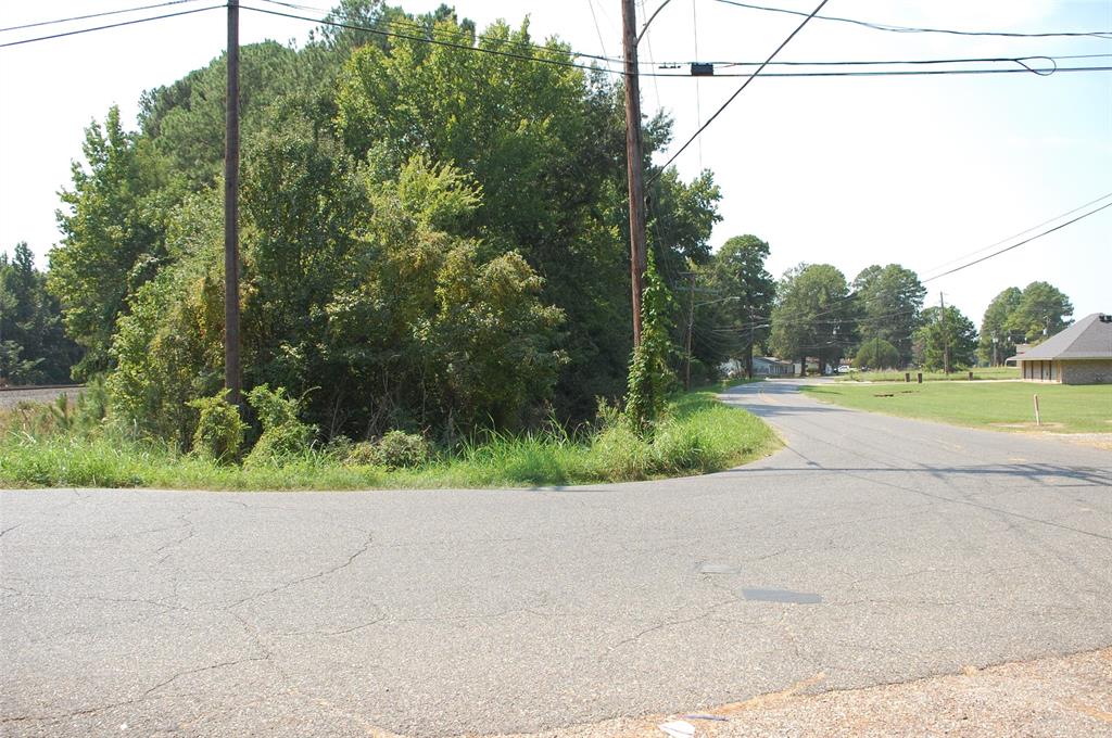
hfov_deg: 67.4
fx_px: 833
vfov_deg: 47.8
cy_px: 369
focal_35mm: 27
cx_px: 556
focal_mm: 18
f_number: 5.6
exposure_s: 1/500
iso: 280
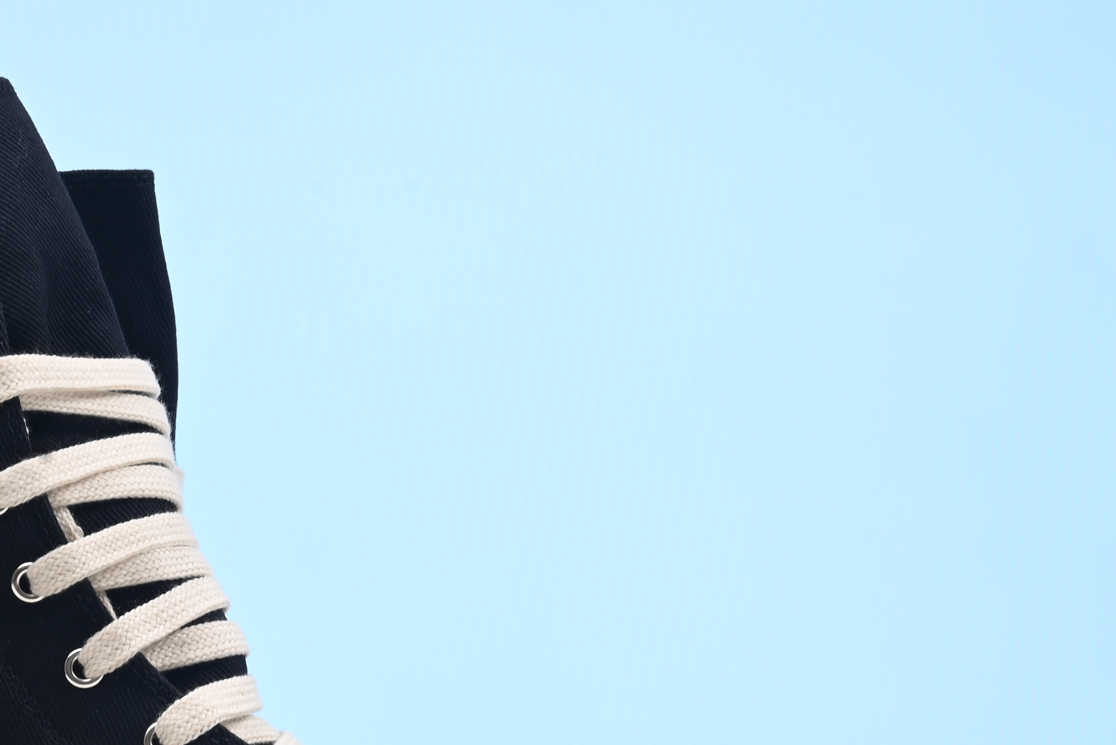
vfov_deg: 13.3
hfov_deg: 19.8
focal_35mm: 102
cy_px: 630
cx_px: 215
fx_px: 3163
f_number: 16
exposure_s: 1/2
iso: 100
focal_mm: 40
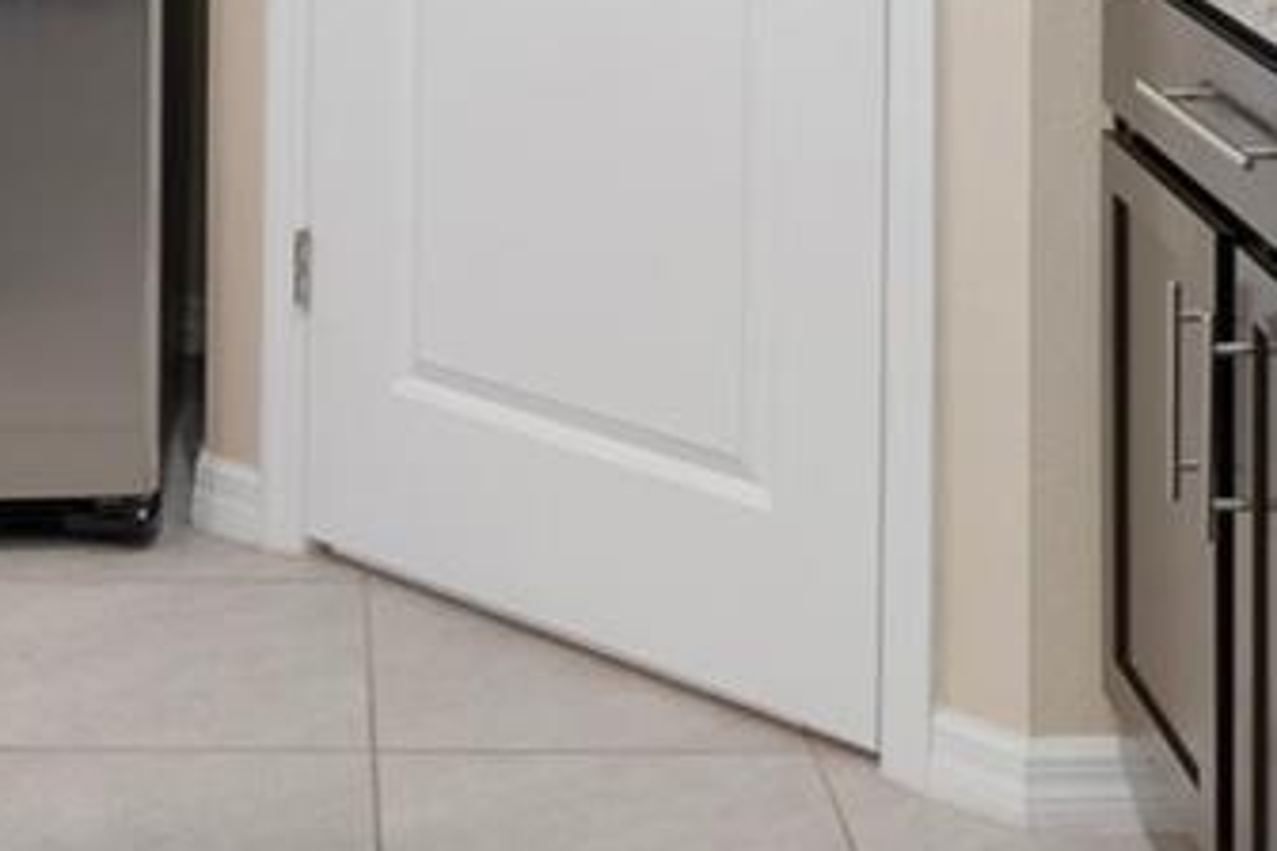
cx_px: 285
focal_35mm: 81
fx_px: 2873
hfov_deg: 24.7
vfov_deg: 15.3
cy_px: -490
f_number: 8
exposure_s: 2.5
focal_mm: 17
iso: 320
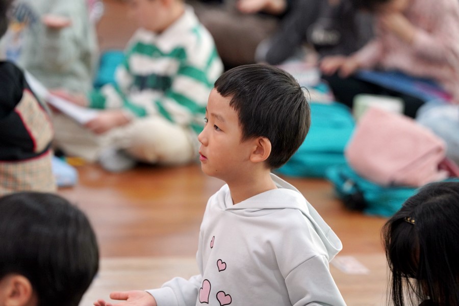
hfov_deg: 10.3
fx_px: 2550
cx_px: 230
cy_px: 153
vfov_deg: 6.9
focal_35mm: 200
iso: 2500
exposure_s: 1/250
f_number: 4
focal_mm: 200
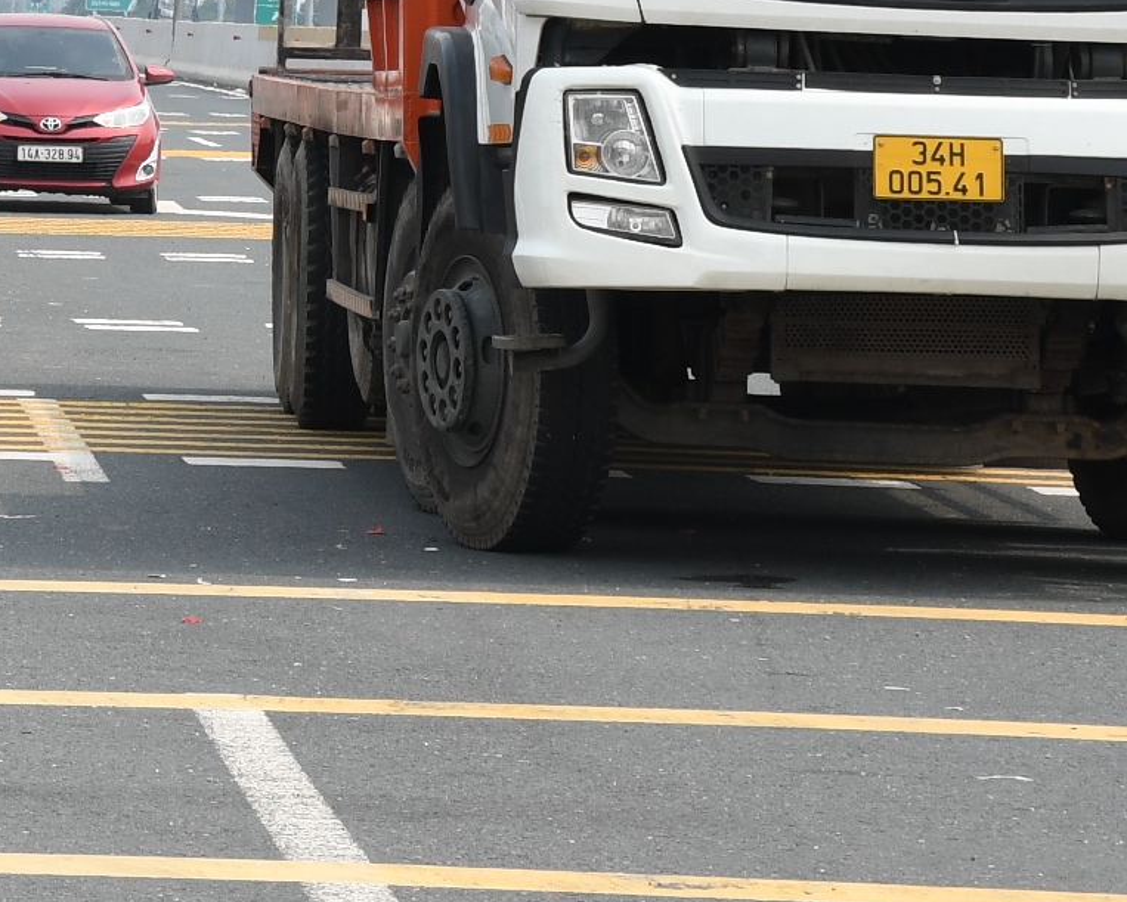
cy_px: -455
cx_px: -502
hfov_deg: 7.1
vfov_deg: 5.7
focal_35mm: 267
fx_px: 8909
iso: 125
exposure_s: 1/200
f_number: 11
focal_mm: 52
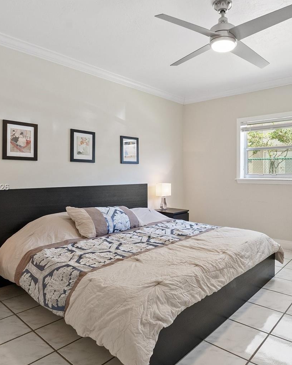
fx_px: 238
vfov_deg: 75.0
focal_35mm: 22
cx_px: 183
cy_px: 188
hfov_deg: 62.2
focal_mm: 10
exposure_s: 1/15
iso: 720
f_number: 8
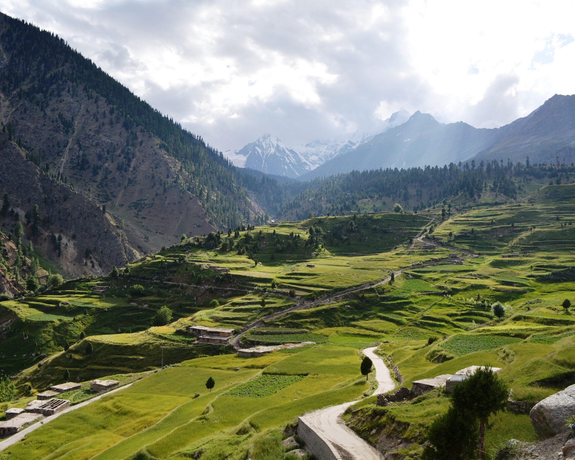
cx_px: 291
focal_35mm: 31
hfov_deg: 57.2
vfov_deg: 47.1
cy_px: 228
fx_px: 528
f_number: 8
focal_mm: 18
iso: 110
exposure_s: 1/250
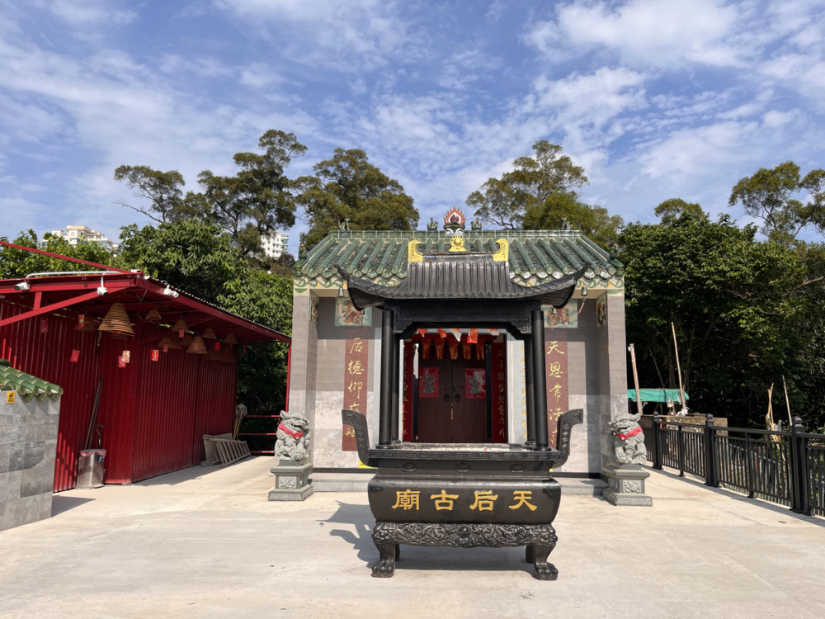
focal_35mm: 26
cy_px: 310
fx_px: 620
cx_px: 412
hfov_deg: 67.3
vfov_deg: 53.1
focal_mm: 5.1
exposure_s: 1/4016
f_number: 1.6
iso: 50
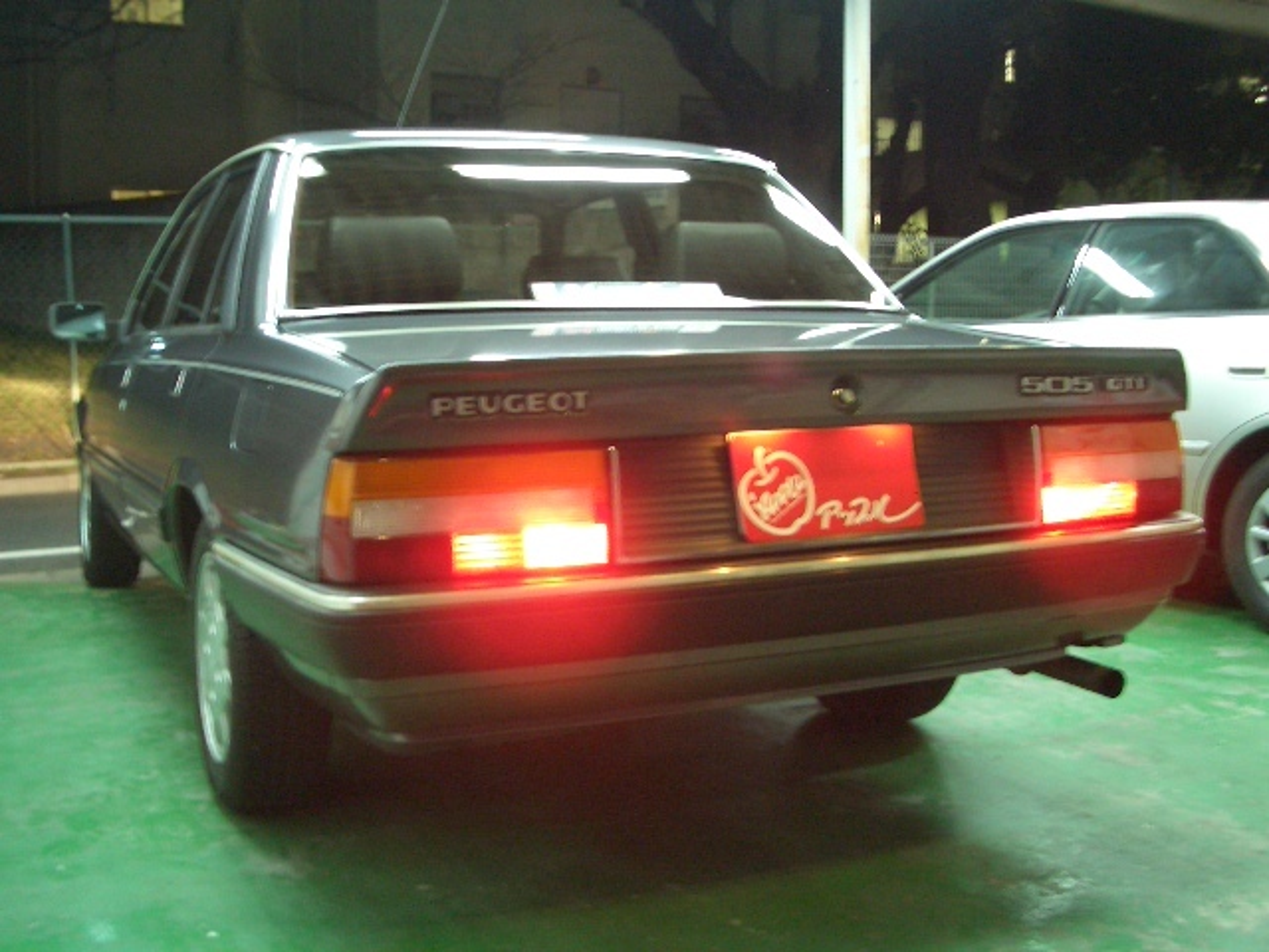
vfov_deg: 35.1
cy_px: 476
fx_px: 1503
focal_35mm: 41
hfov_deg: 45.8
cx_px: 634
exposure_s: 1/8
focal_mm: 6.8
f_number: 2.8
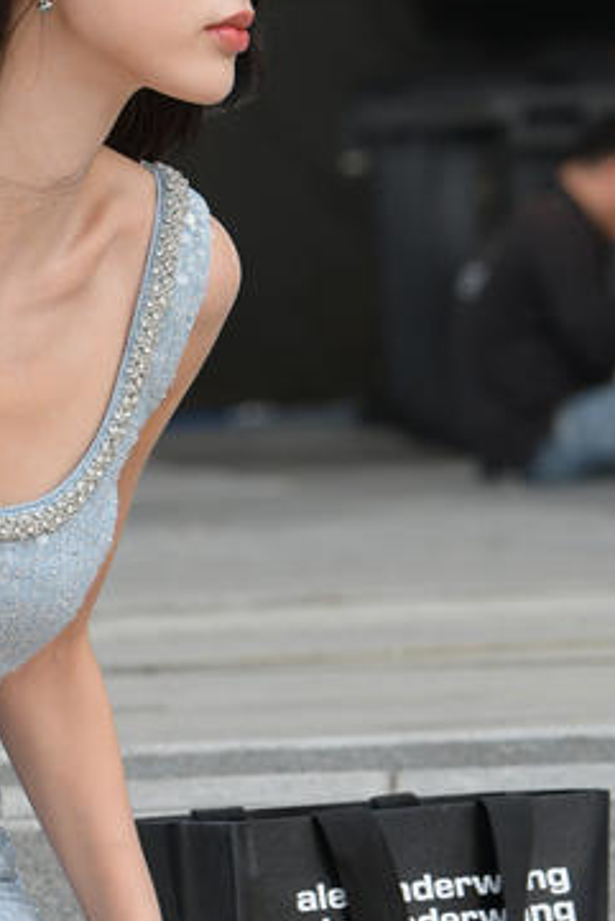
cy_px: 688
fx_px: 9881
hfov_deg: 3.6
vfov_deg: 5.3
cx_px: -3
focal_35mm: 386
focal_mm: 100
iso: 400
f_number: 5
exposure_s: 1/640
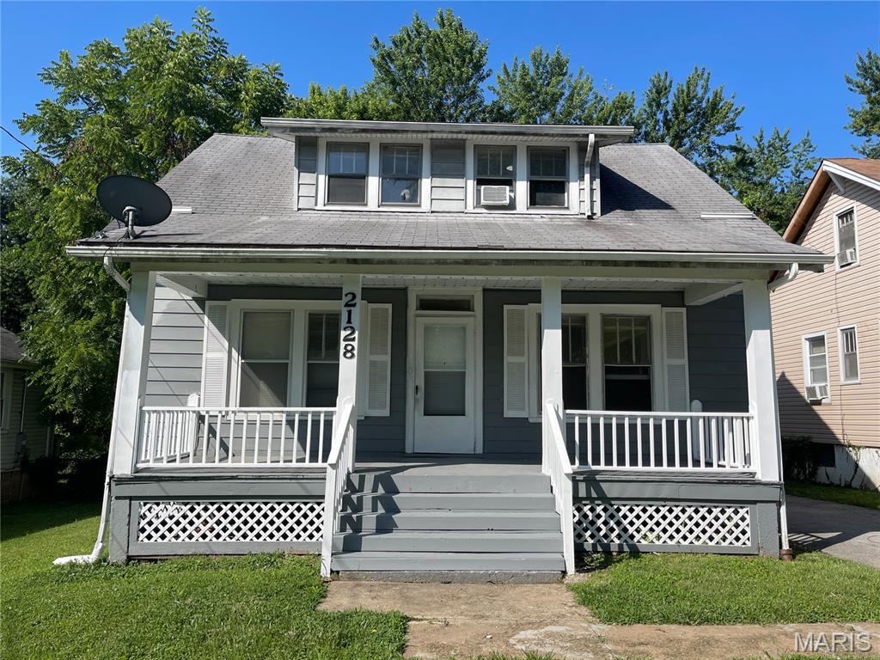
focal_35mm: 26
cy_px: 330
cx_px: 440
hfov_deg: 67.3
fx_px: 661
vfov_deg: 53.1
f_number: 1.6
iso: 32
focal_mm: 5.1
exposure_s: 1/4202
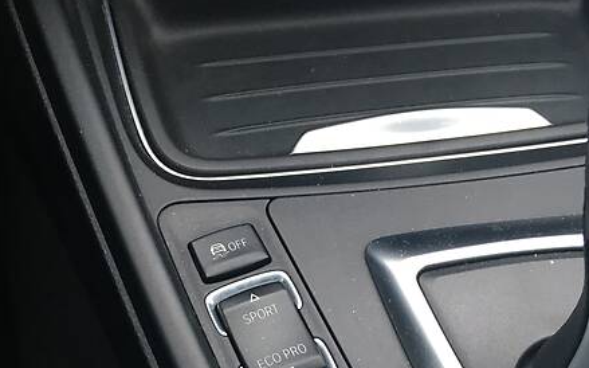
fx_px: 674
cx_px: 295
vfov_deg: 29.6
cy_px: 309
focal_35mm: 42
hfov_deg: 47.2
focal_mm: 4.2
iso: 100
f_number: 2.2
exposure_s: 1/33
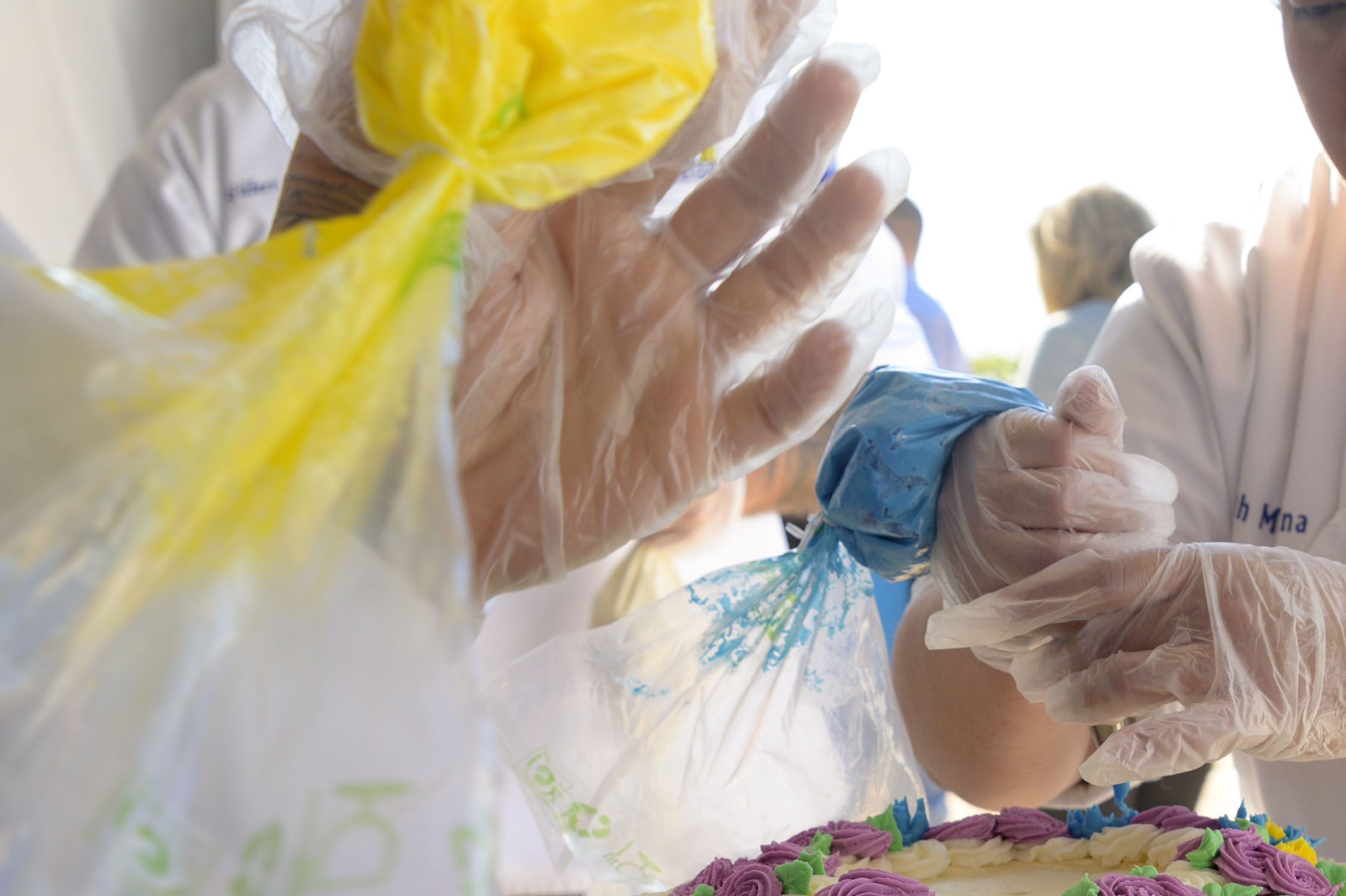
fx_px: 3138
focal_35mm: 84
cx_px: 1166
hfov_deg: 23.7
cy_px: 594
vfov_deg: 16.2
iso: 200
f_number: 4.5
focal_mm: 31
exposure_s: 1/250
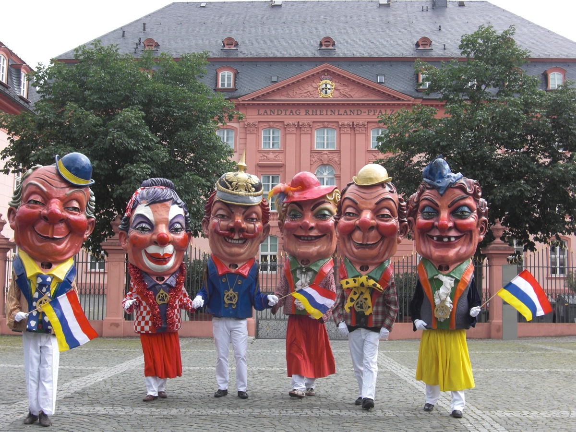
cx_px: 288
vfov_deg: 31.5
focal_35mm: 46
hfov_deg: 41.2
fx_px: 765
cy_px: 216
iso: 50
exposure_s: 1/320
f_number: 3.3
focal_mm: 8.2
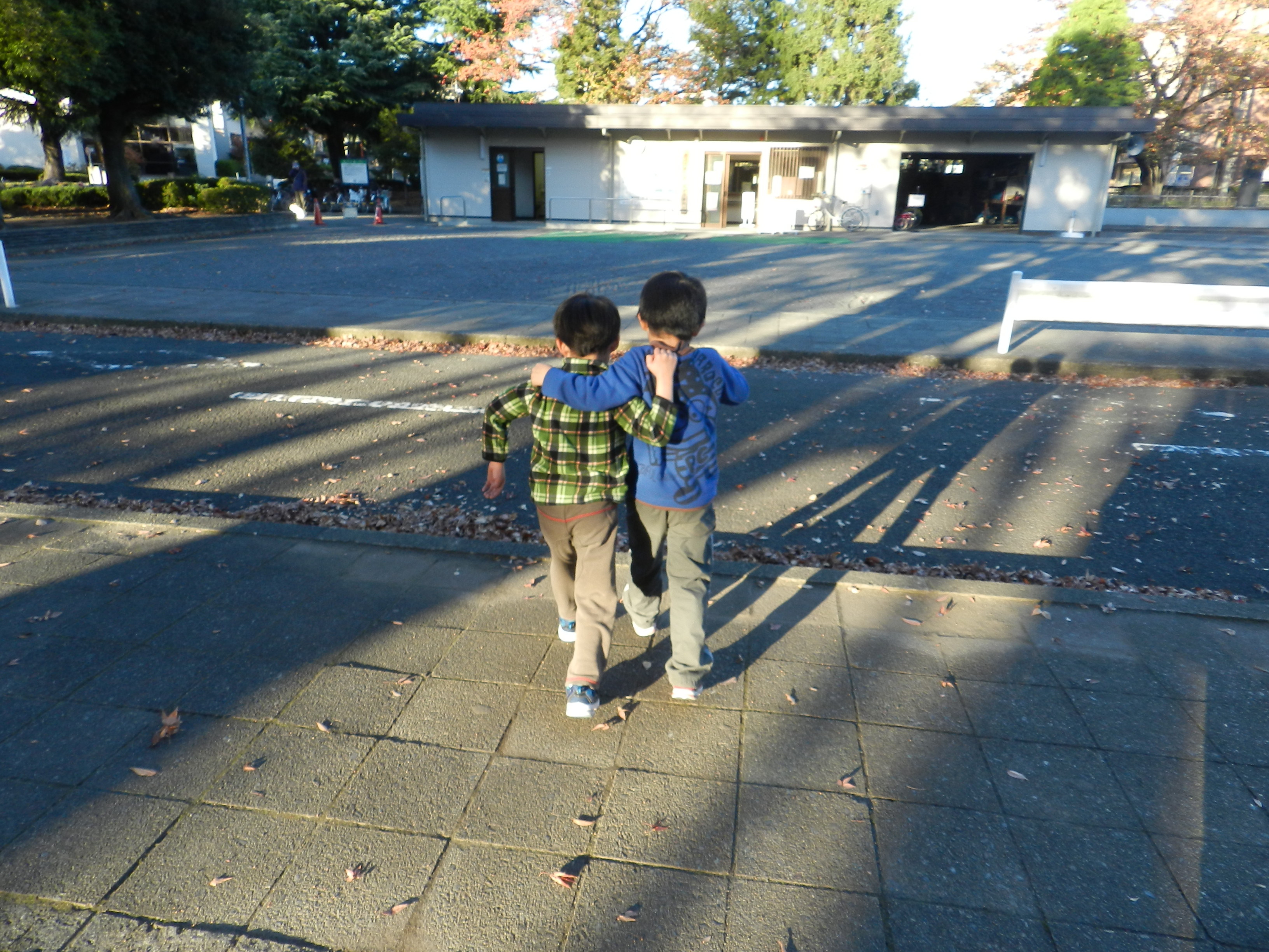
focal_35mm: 23
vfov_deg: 58.9
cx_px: 634
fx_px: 843
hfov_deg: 73.9
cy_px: 476
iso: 160
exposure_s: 1/160
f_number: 3.4
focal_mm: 4
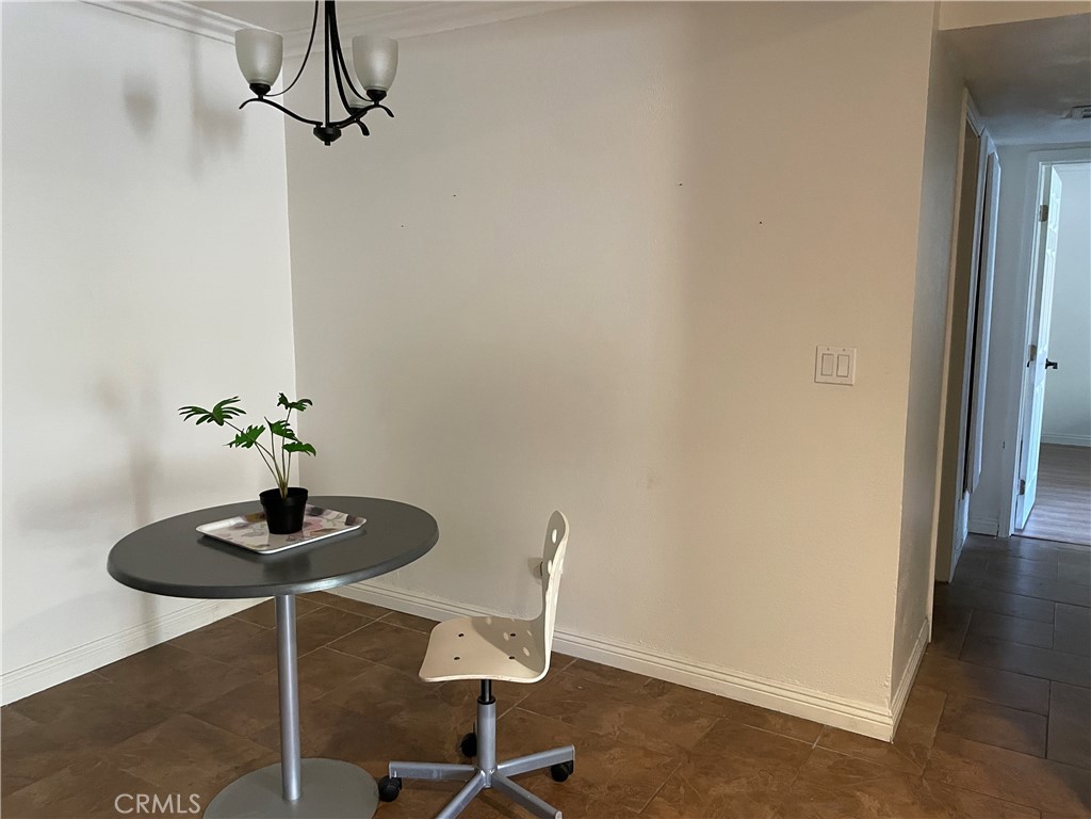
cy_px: 410
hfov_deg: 67.3
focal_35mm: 26
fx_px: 819
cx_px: 546
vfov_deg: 53.1
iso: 500
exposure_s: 1/55
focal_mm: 4.2
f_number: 1.6
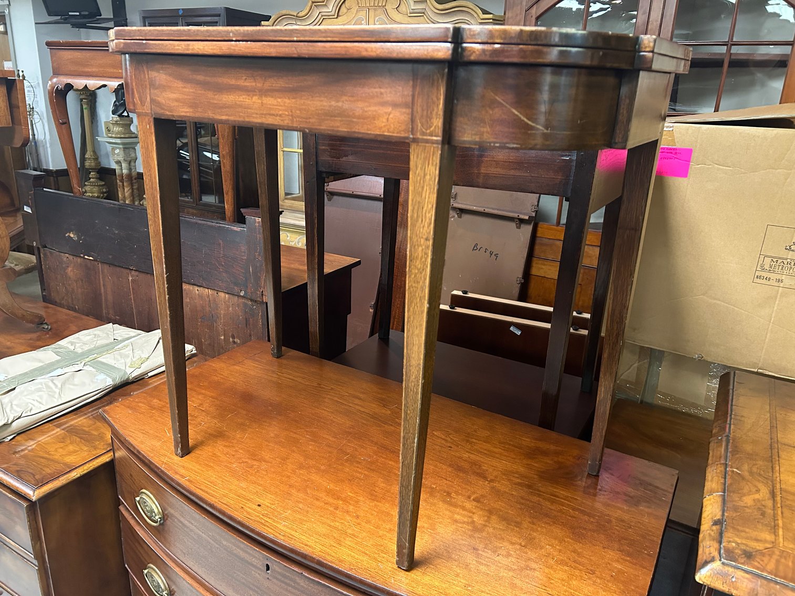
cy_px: 298
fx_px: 597
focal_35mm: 26
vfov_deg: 53.1
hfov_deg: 67.3
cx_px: 398
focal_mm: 5.7
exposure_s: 1/40
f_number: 1.5
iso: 500
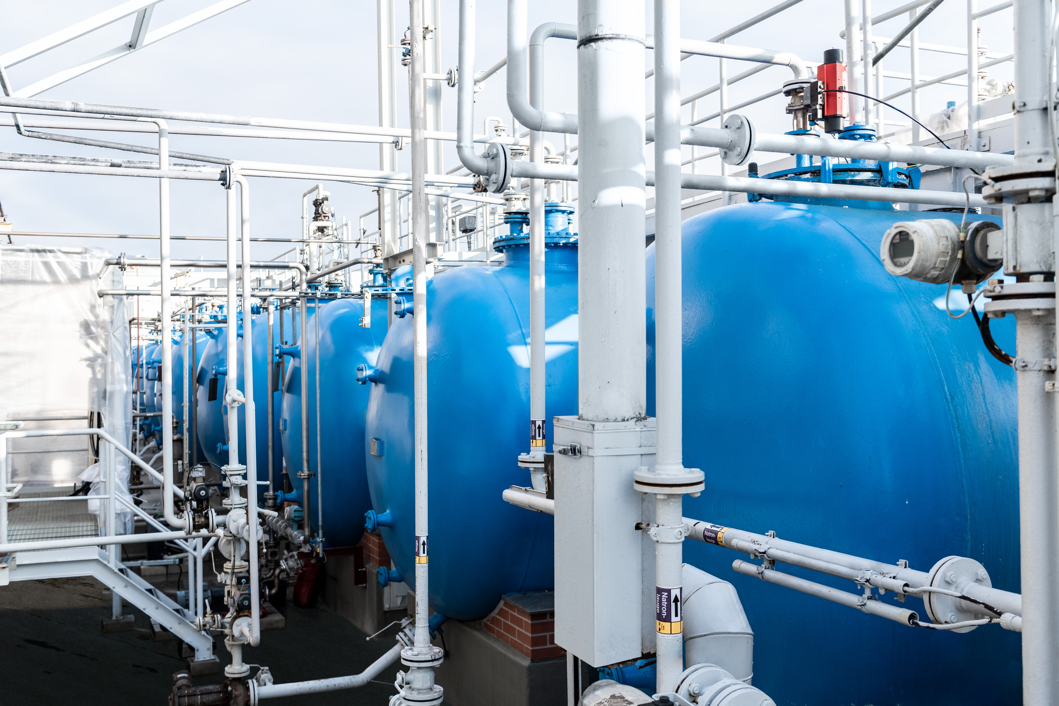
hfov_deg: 50.7
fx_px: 1118
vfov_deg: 35.1
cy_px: 353
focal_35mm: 38
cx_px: 530
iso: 400
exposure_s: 1/640
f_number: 5.6
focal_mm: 38
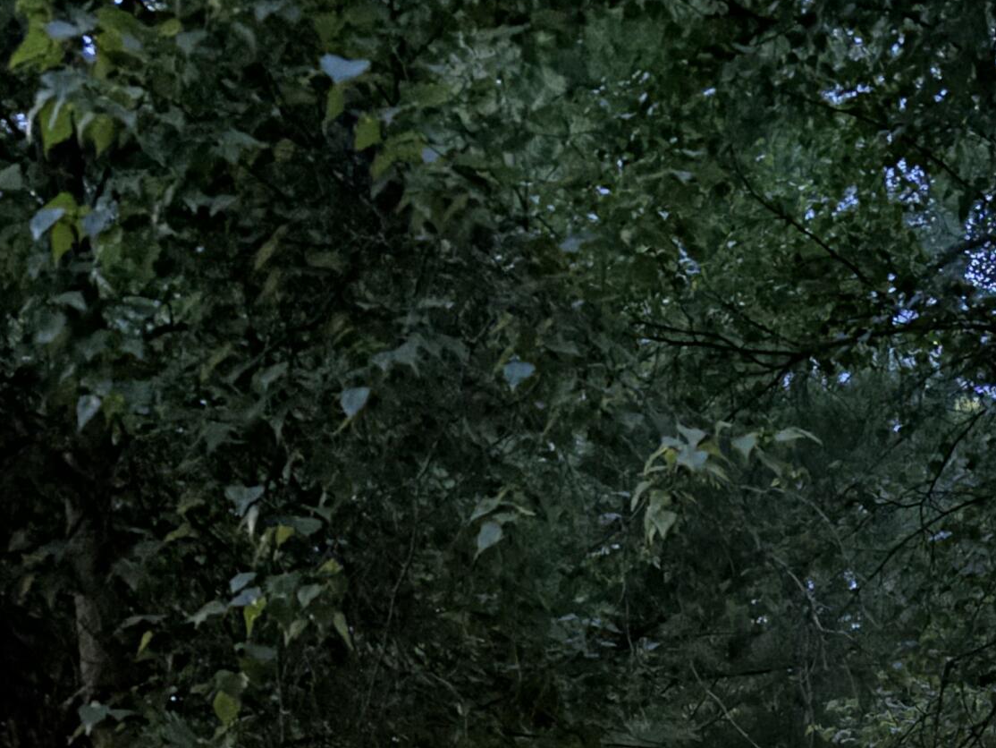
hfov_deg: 25.0
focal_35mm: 70
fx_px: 2015
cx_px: 1198
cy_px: 939
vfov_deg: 19.6
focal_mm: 5.96
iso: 2500
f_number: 1.6
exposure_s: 1/2
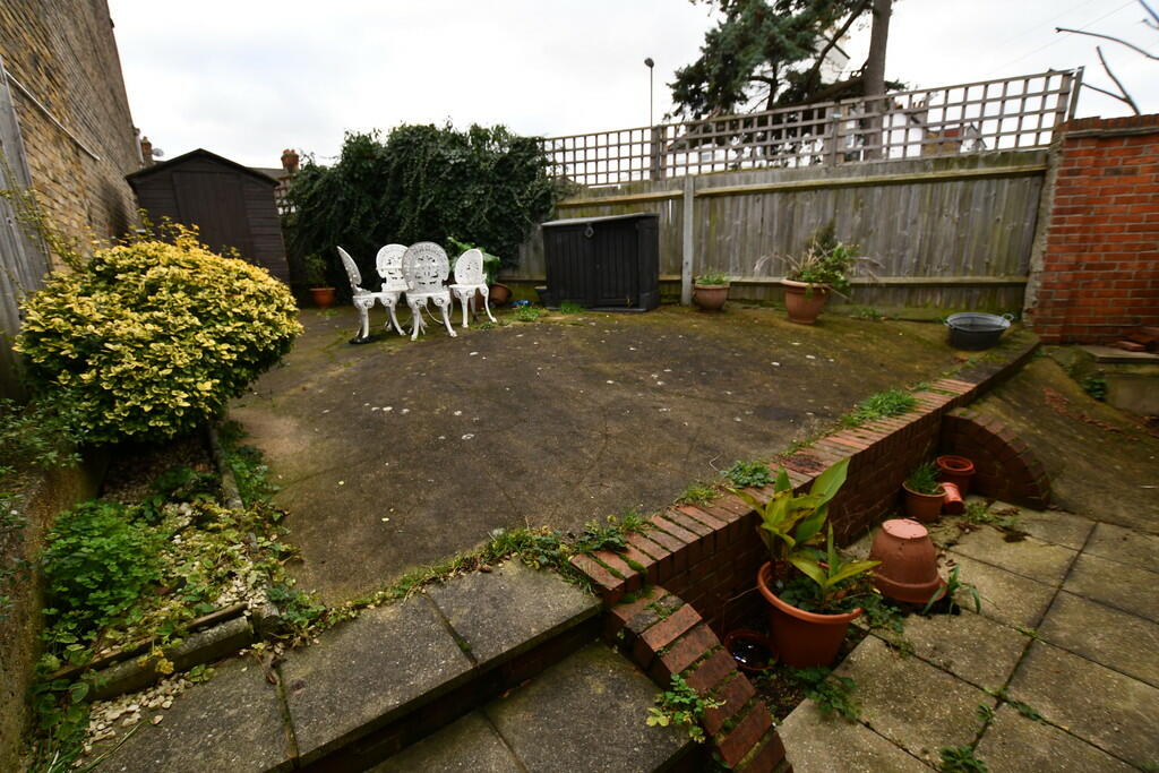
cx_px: 580
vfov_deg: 77.3
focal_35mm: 15
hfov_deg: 100.4
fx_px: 483
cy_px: 386
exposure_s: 1/125
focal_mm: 10
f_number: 5.6
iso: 200
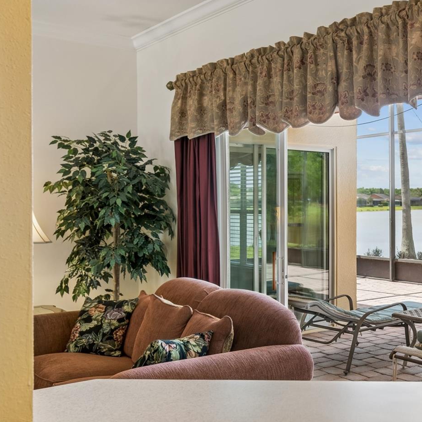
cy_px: 225
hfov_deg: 36.6
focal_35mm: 44
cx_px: 355
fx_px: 607
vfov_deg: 38.3
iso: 100
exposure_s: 1/60
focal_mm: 20
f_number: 7.1
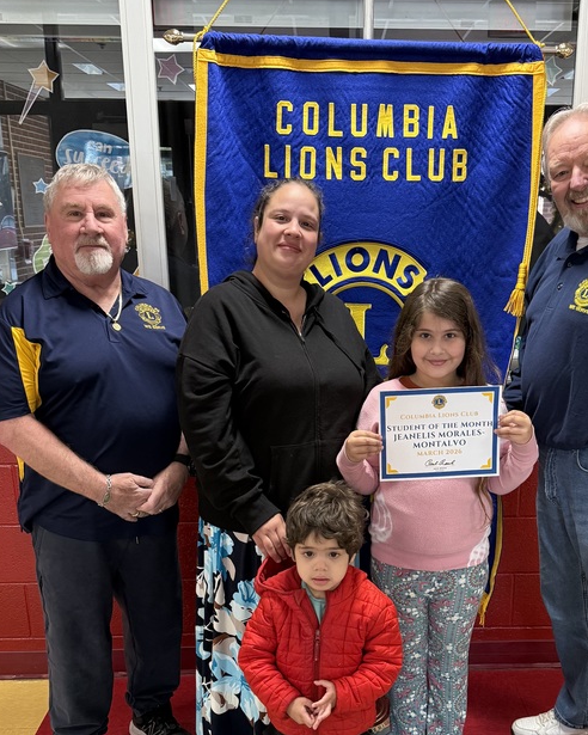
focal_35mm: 39
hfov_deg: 38.0
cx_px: 366
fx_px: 848
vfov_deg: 46.2
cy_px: 486
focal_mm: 6.76
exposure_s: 1/60
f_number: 1.78
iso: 320
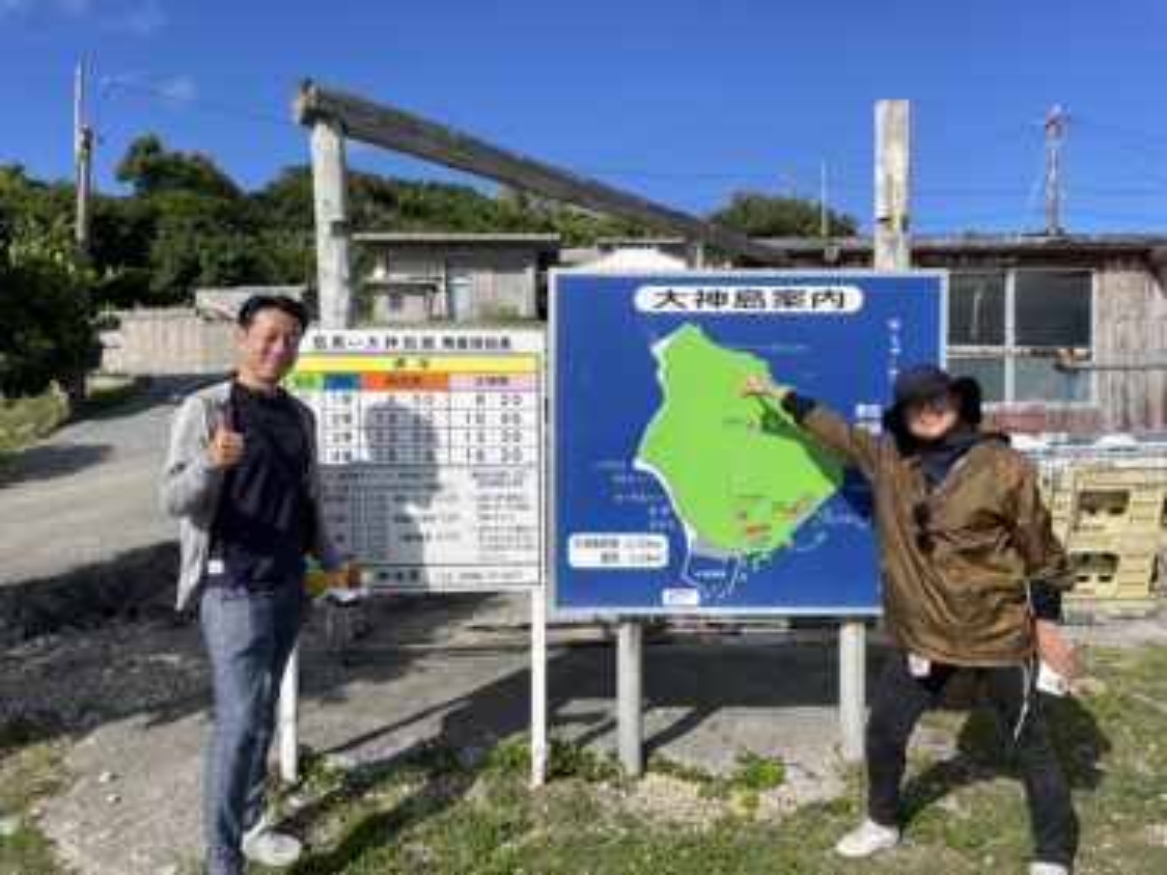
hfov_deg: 67.3
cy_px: 438
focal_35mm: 26
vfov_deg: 53.0
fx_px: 876
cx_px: 584
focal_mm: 4.2
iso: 32
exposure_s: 1/5291
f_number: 1.6
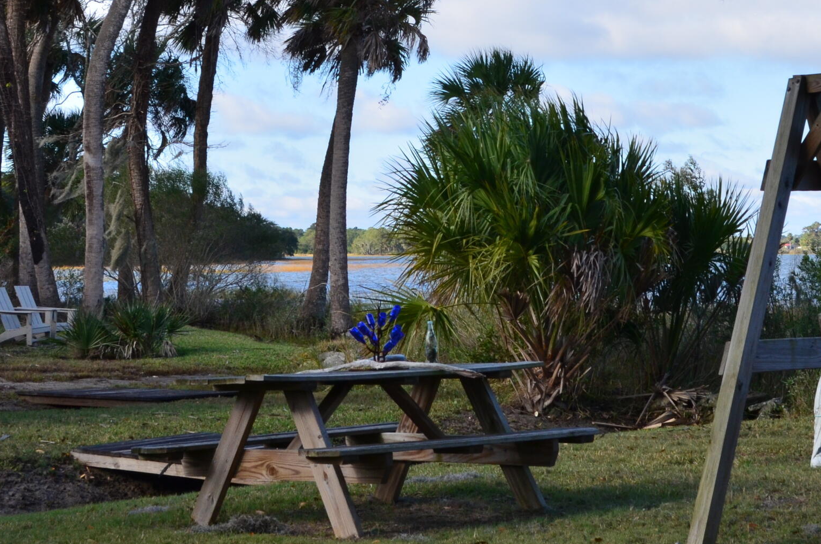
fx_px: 1866
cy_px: 120
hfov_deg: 24.7
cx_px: 542
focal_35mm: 82
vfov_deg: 16.5
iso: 360
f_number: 10
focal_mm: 28
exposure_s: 1/250
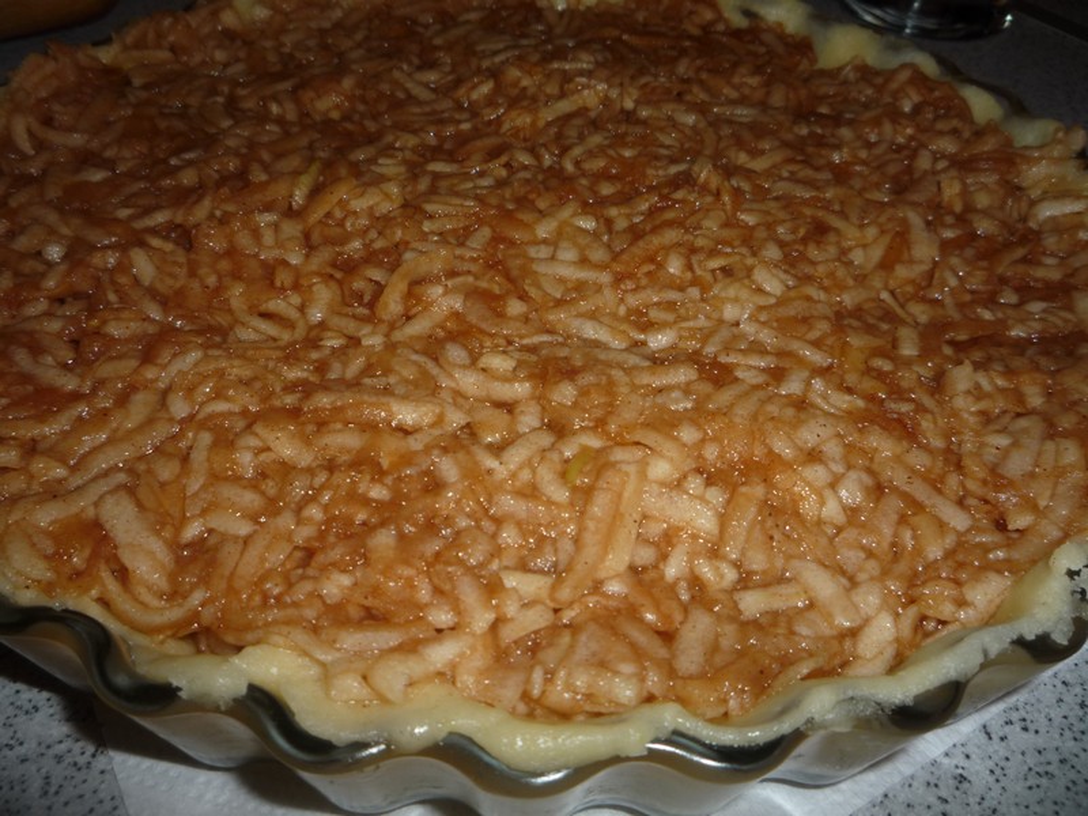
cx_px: 544
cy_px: 408
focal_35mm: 30
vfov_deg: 46.8
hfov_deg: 60.0
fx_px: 943
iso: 100
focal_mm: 5.2
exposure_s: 1/30
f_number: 4
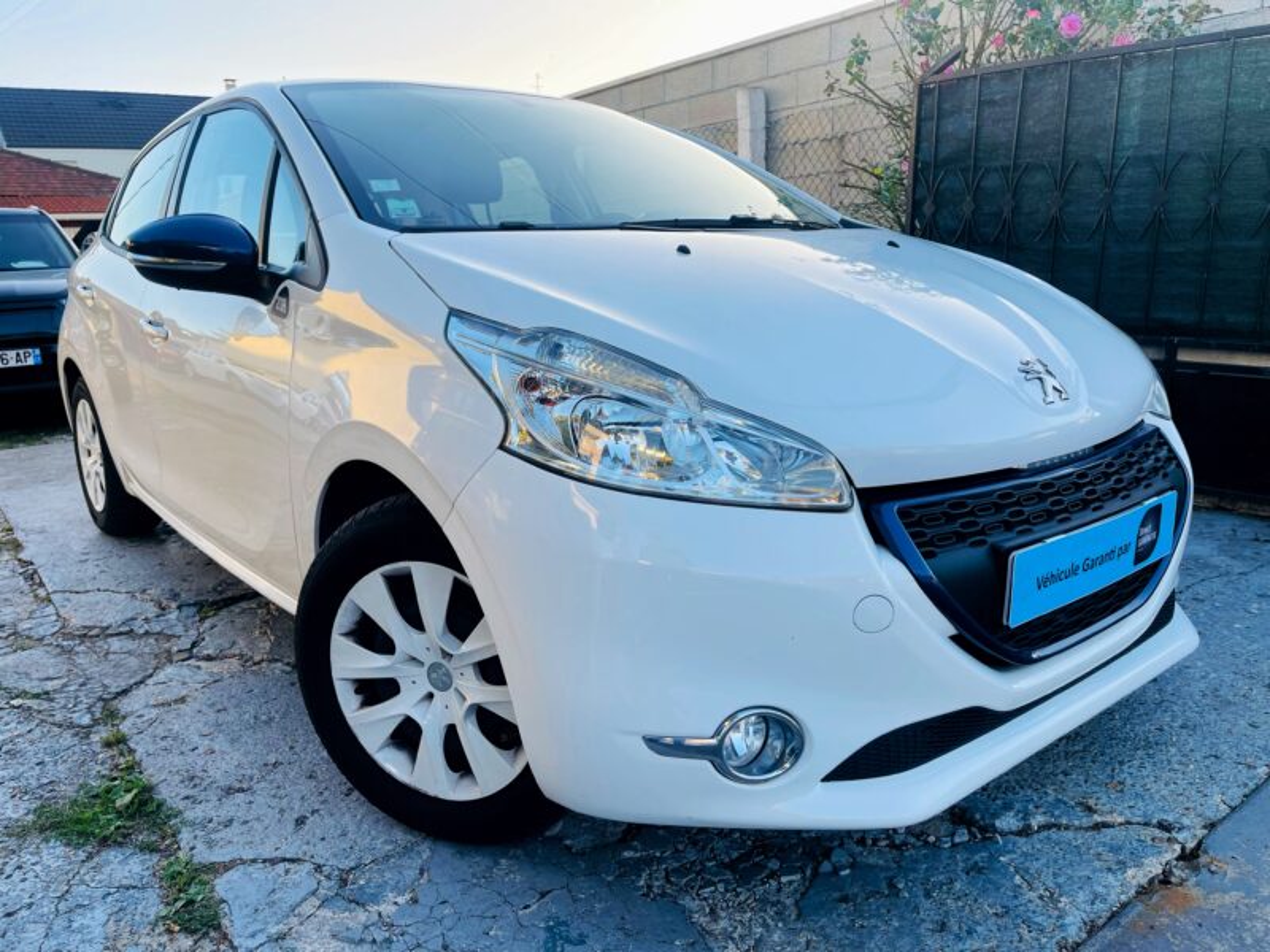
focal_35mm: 25
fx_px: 917
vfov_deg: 54.9
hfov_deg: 69.4
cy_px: 476
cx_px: 635
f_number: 1.6
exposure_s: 1/501
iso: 32
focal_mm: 5.1
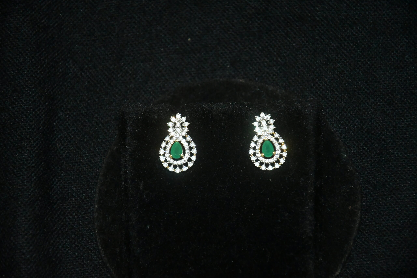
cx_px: 208
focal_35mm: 157
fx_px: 1819
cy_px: 139
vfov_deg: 8.7
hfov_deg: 13.1
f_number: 5.6
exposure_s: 1/60
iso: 6400
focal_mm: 105
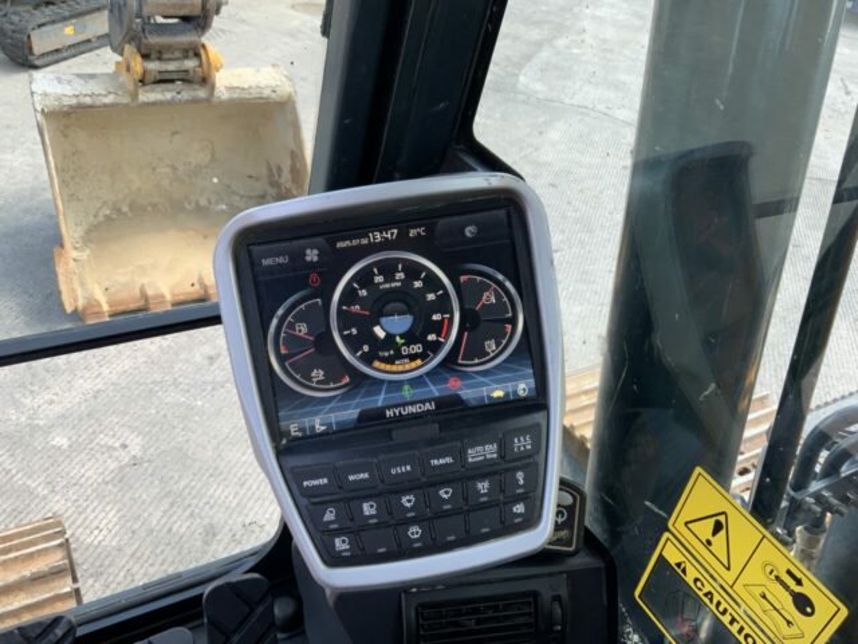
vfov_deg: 48.2
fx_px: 719
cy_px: 322
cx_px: 429
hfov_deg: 61.7
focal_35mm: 29
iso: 16
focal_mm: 3
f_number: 1.8
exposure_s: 1/168
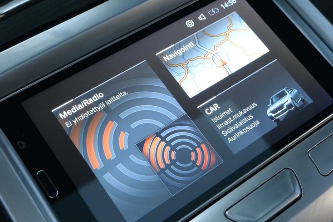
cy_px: 114
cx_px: 184
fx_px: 490
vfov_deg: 25.5
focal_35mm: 53
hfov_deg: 37.5
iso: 2500
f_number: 4
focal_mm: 16
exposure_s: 1/60
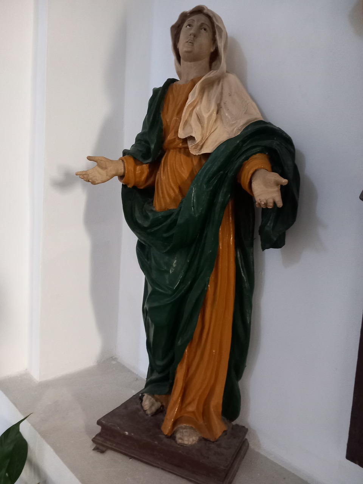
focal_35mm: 27
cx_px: 182
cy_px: 242
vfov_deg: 65.3
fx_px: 378
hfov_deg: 51.4
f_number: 1.8
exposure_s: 1/20
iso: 500
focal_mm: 4
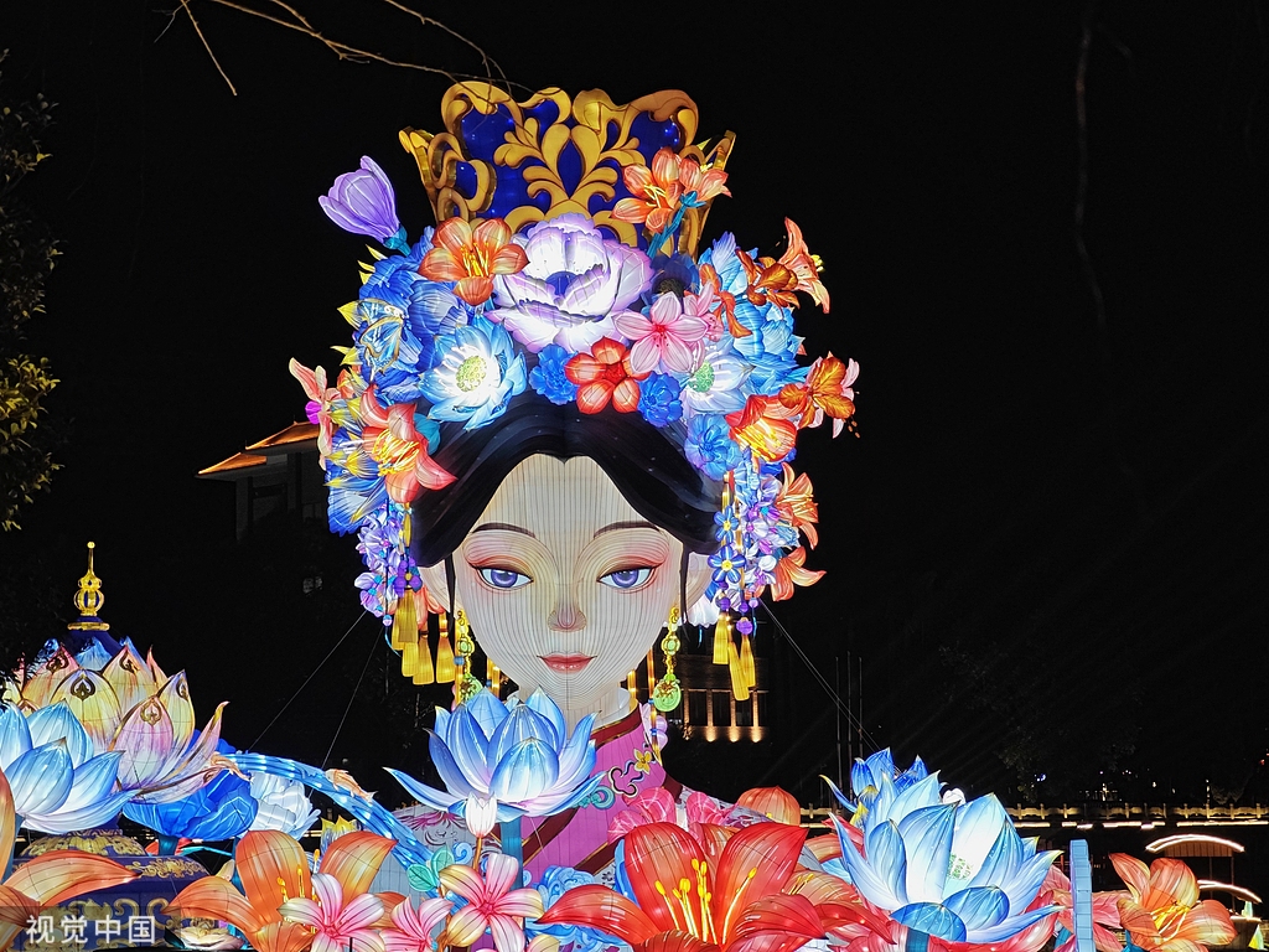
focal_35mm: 75
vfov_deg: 19.6
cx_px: 634
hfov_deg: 26.0
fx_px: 2749
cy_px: 476
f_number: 1.8
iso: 125
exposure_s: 1/100
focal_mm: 12.28
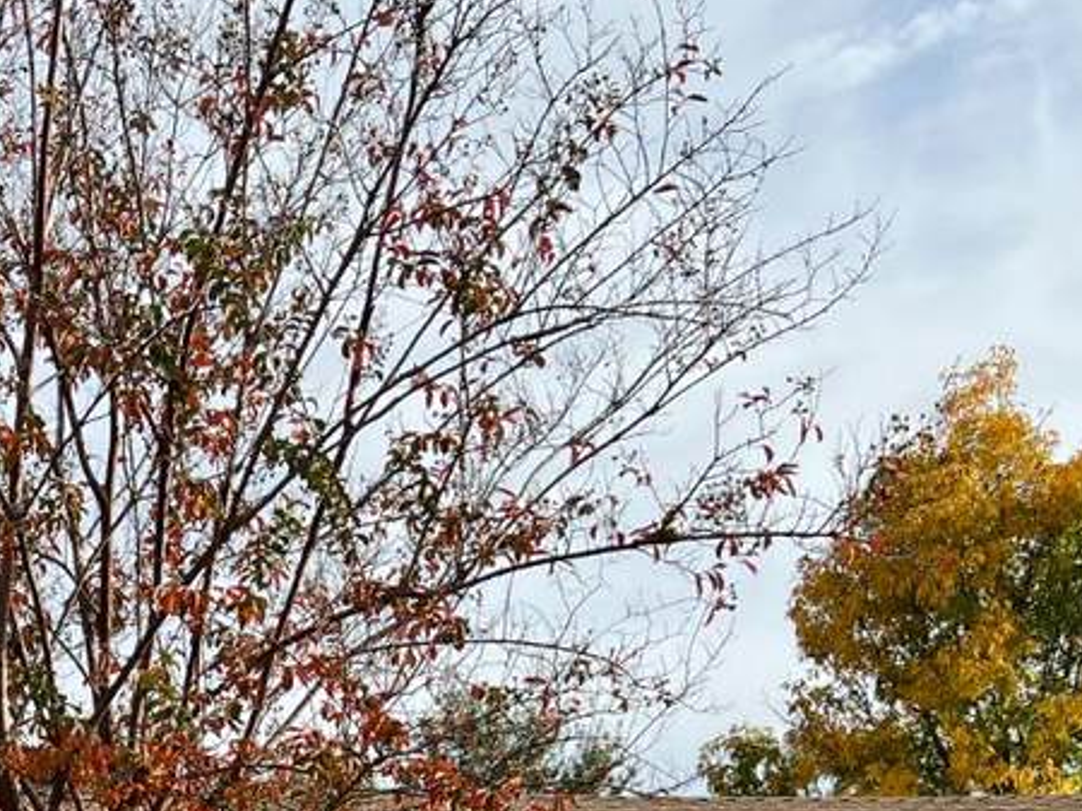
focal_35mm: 74
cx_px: -5
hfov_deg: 25.1
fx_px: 2312
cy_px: 1059
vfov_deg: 18.5
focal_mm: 5.7
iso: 50
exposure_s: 1/2994
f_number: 1.5
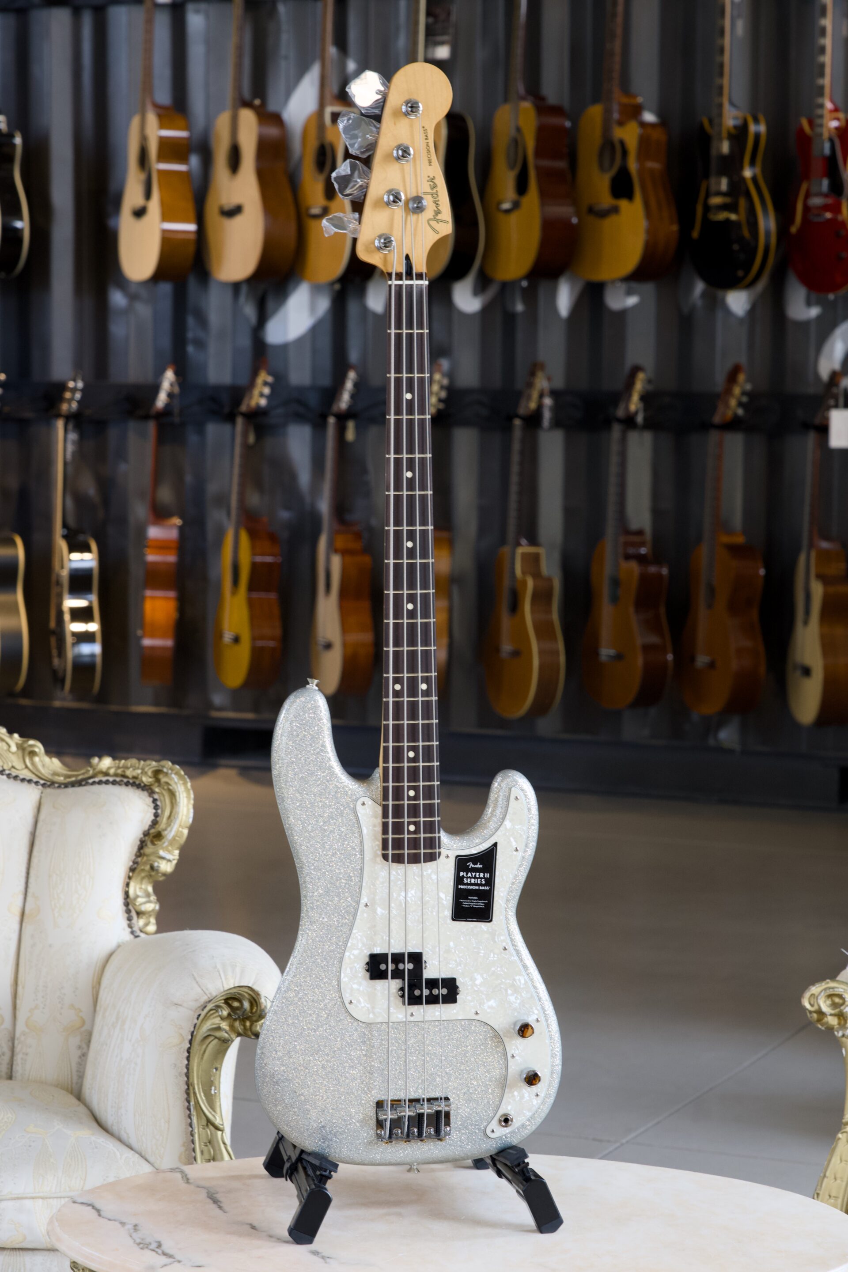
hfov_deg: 14.6
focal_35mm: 94
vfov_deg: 21.7
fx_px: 3321
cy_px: 636
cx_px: 424
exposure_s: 1/80
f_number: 8
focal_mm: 94
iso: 1250
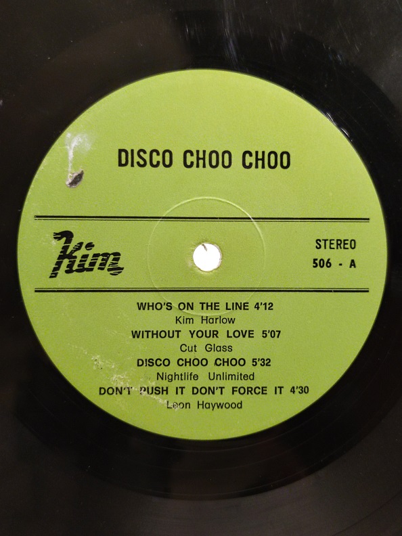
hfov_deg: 30.3
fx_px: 743
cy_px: 268
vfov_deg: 39.7
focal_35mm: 48
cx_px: 201
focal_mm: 6.72
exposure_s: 1/50
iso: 519
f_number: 1.69
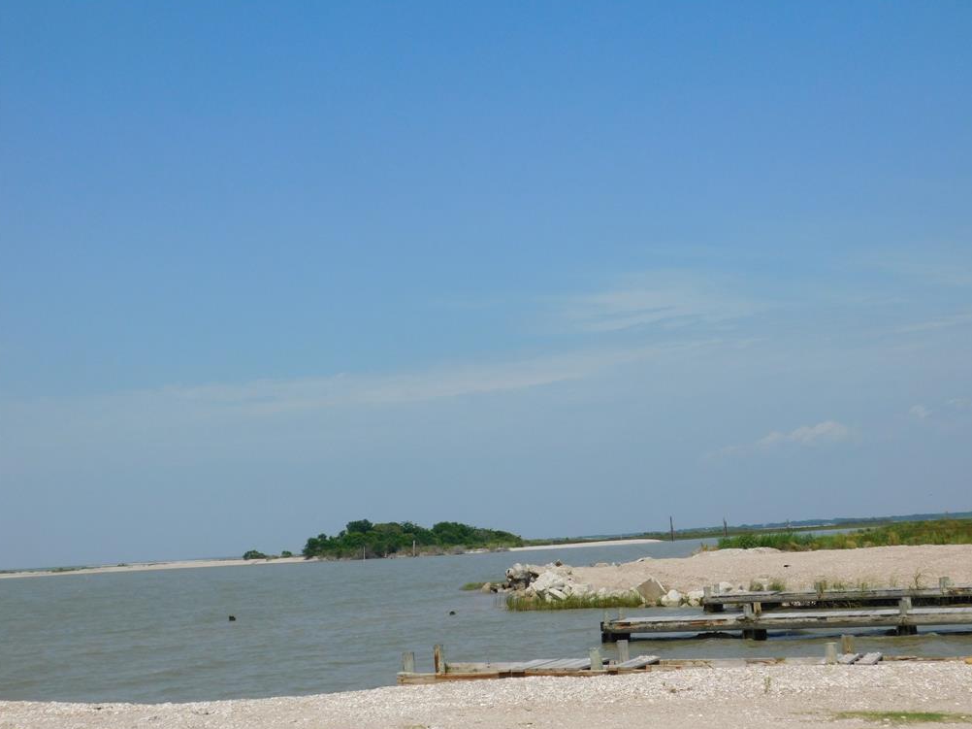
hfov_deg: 41.2
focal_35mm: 46
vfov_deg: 31.5
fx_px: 1291
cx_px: 490
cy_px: 365
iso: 125
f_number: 7.4
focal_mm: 8
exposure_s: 1/640
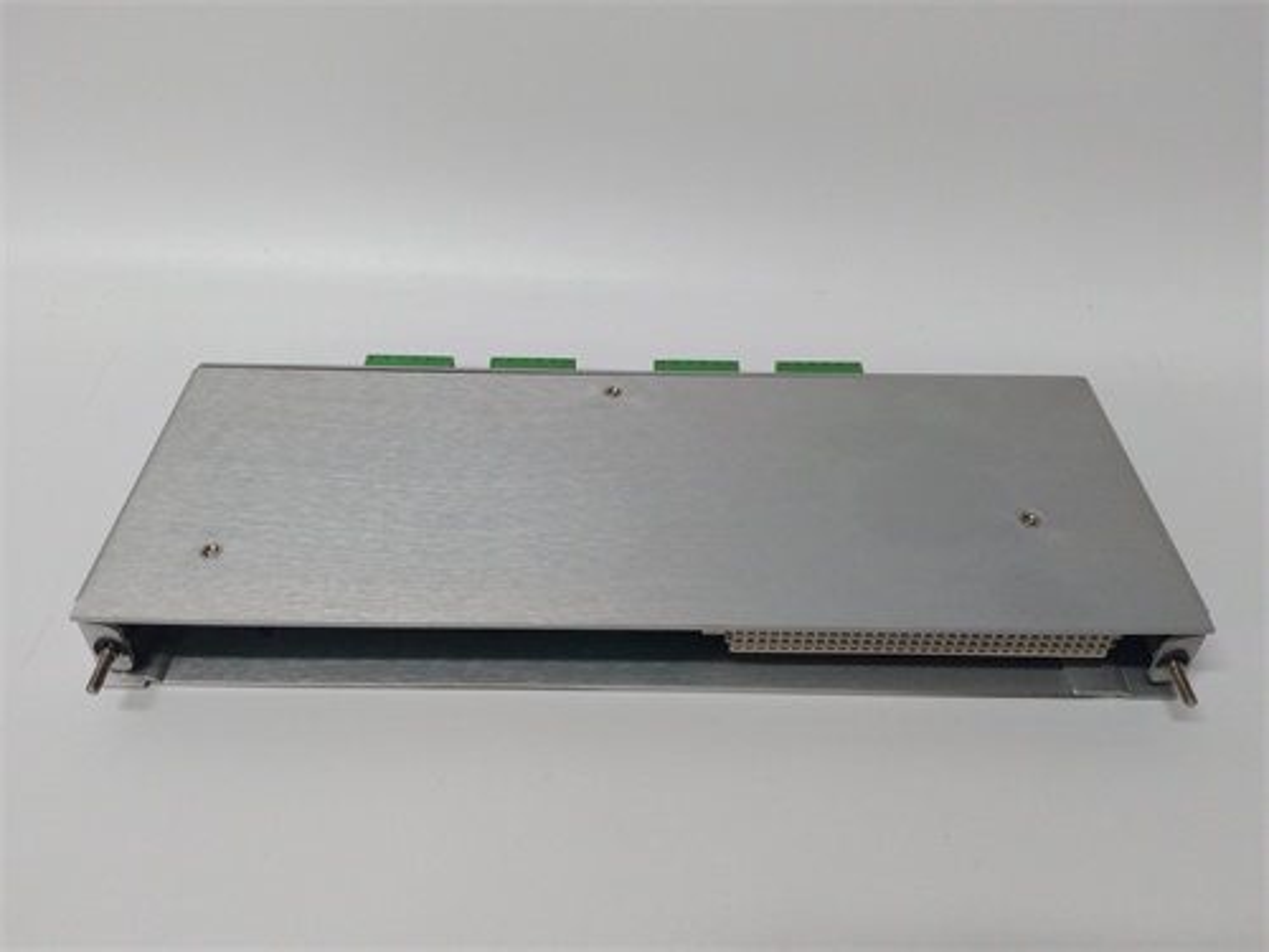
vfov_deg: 51.4
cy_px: 476
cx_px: 634
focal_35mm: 27
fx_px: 990
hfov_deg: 65.3
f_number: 2
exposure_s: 1/33
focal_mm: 3.79
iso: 152
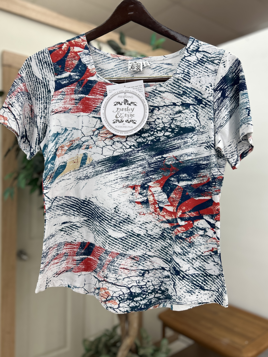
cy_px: 178
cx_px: 134
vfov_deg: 67.3
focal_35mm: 26
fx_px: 268
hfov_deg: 53.1
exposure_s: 1/120
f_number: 1.5
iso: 64
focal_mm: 5.7
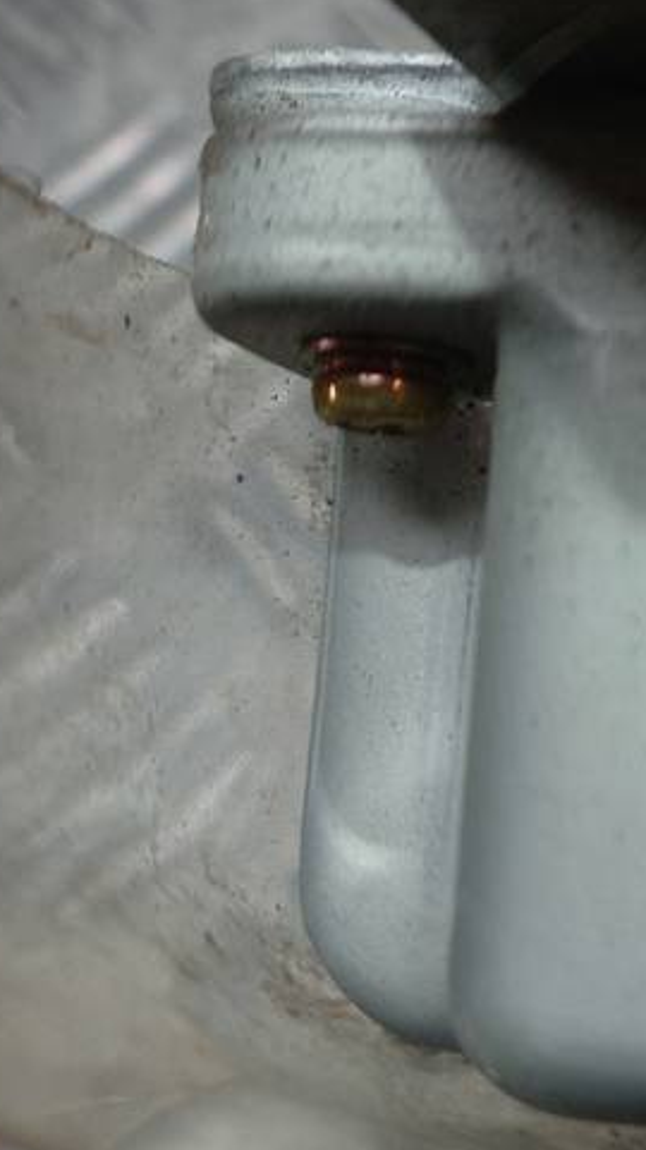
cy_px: 483
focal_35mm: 58
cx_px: 1151
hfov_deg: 17.1
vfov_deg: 36.0
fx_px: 1769
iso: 50
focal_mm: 4.6
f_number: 1.8
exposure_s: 1/100
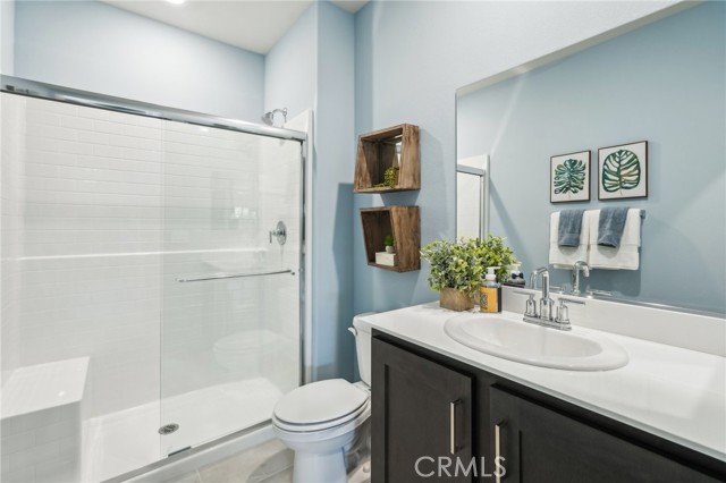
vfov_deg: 73.7
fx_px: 322
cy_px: 242
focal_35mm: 16
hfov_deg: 96.8
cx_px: 363
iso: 400
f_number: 8
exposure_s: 1/6
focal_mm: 16
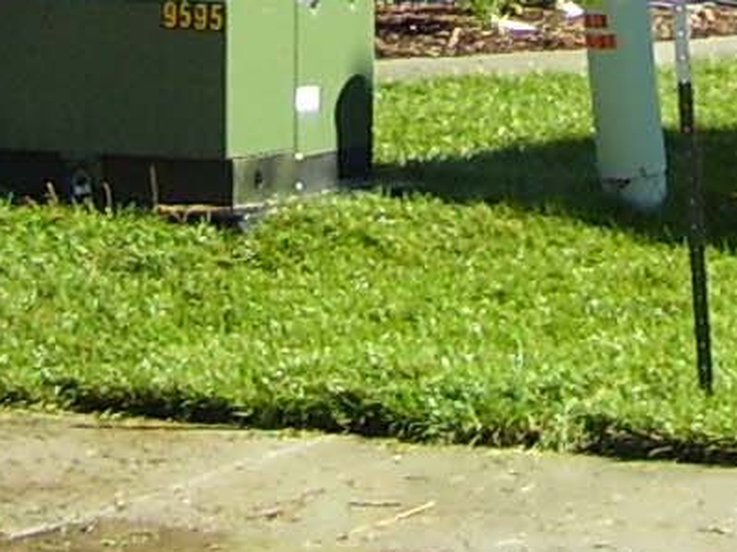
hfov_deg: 8.3
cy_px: -831
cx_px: 410
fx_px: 5087
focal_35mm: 239
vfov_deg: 5.9
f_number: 2.7
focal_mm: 6
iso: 80
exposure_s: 1/500
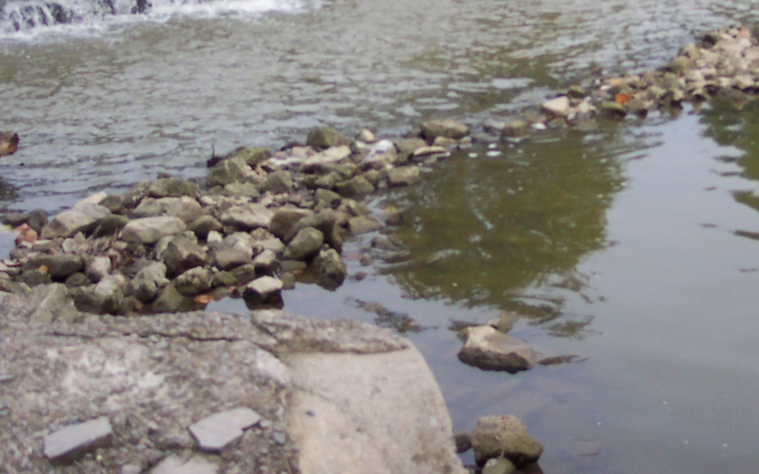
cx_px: 554
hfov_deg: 31.1
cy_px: 78
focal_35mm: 65
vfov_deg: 19.7
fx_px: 1344
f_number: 2.8
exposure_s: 1/180
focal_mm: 8
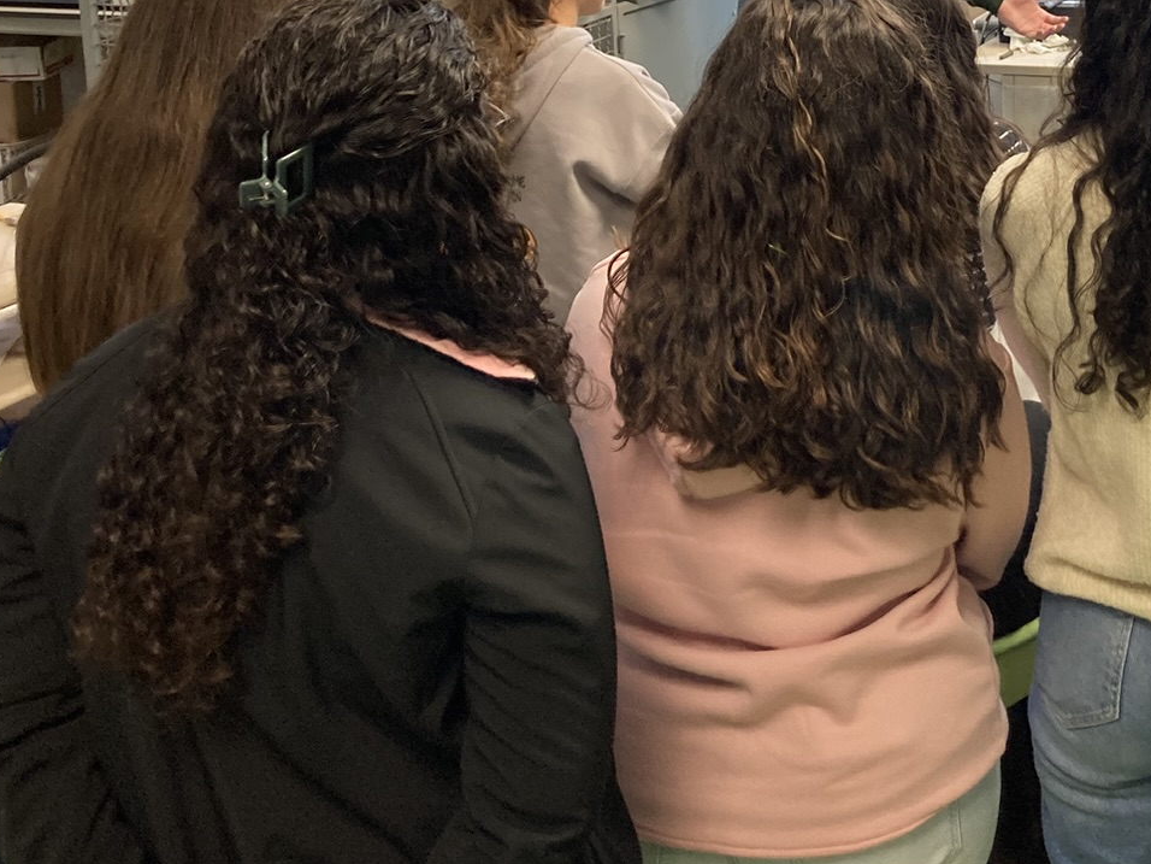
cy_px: -30
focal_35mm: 60
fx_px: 1995
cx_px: 1102
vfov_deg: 23.3
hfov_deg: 30.3
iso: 80
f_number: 1.8
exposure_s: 1/50
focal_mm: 3.99
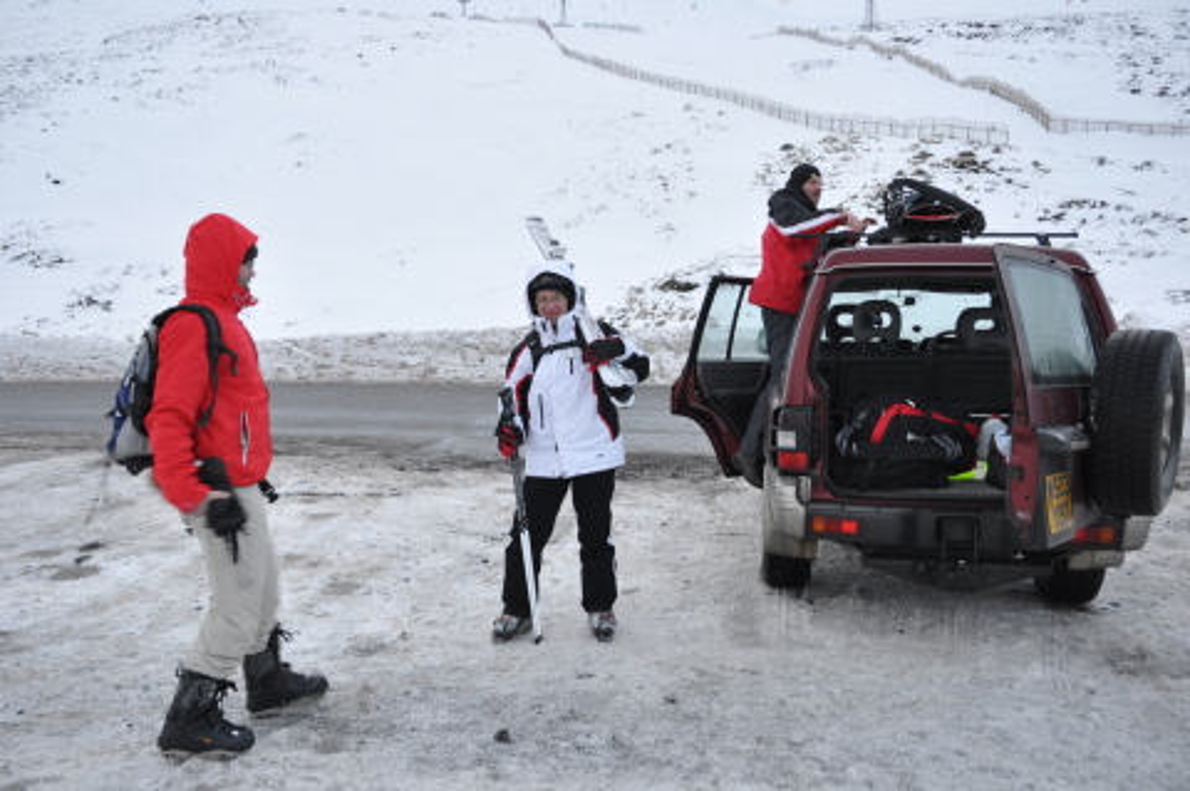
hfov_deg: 57.3
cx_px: 595
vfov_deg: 39.9
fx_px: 1090
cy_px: 396
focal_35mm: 33
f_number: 5.6
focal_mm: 22
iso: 200
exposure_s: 1/30
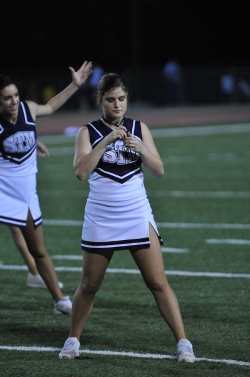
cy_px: 188
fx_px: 3130
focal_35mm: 300
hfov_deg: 4.6
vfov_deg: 6.9
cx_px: 125
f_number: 2.8
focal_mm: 200
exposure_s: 1/320
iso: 1600
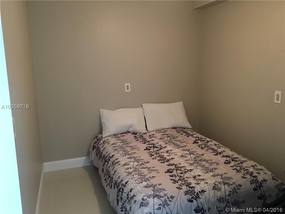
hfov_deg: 61.7
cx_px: 142
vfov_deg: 48.2
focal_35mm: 29
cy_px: 107
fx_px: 239
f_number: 2.2
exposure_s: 1/17
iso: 200
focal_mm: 4.15
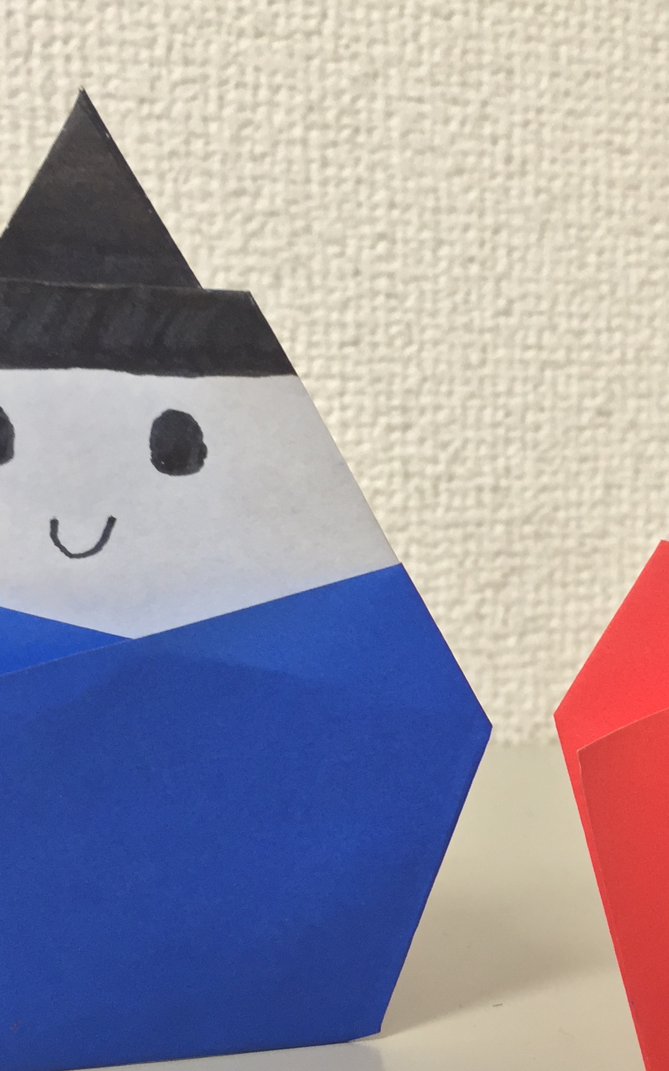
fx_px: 1517
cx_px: 509
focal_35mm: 52
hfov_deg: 24.6
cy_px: 576
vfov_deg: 38.8
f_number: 2.2
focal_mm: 4.15
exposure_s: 1/33
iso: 80
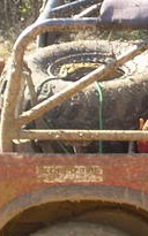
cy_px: -5
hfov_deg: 3.1
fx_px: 2719
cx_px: 391
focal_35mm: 421
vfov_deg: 5.0
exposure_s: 1/84.8
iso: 50
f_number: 4.6
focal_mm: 17.5
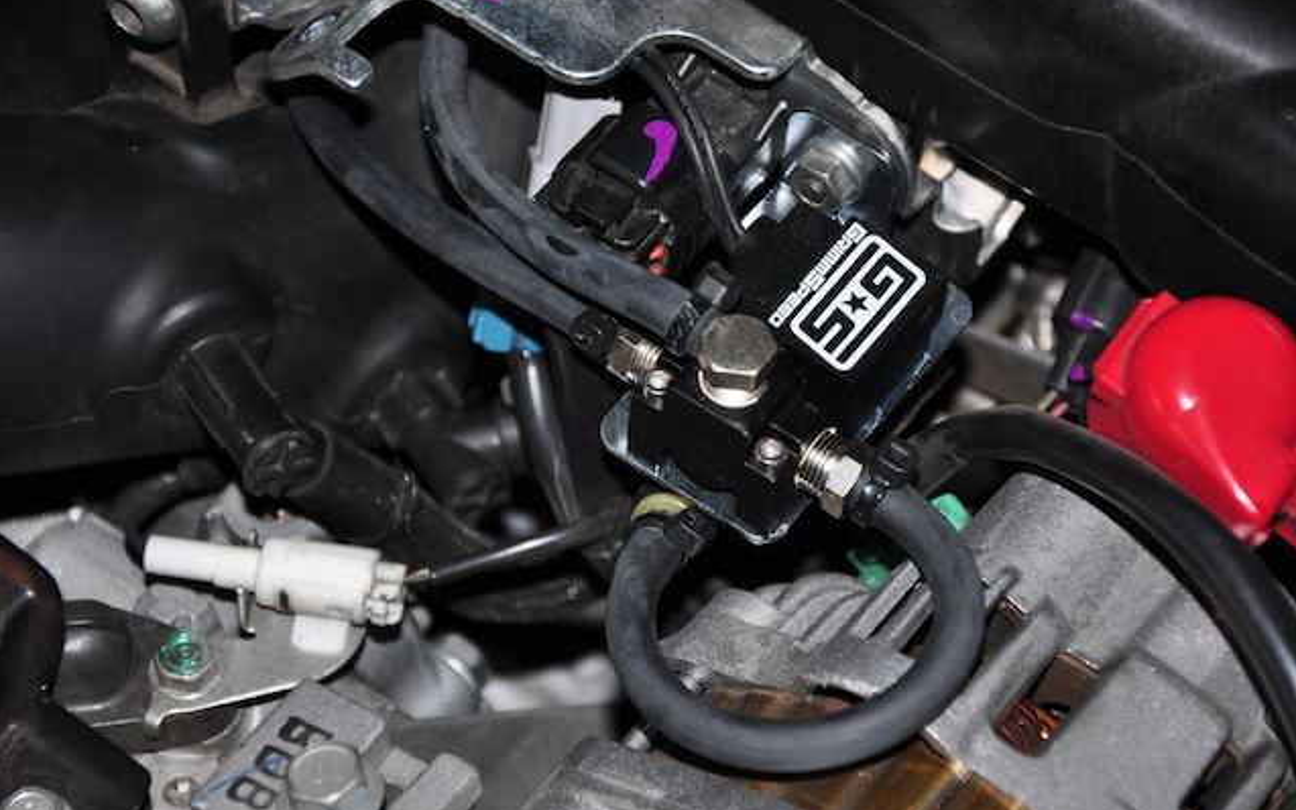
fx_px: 4874
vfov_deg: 9.5
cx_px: 647
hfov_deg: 15.1
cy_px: 424
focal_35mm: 138
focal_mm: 90
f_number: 5.6
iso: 200
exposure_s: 1/60
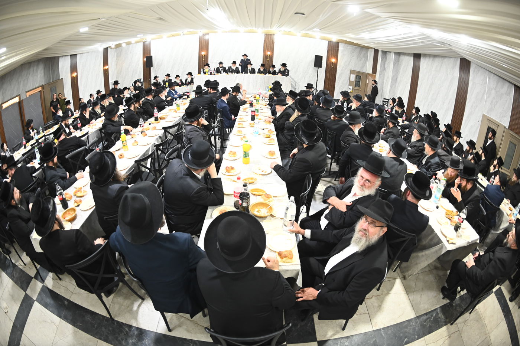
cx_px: 260
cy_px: 173
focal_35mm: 16
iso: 2000
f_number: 4
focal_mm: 16
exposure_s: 1/160
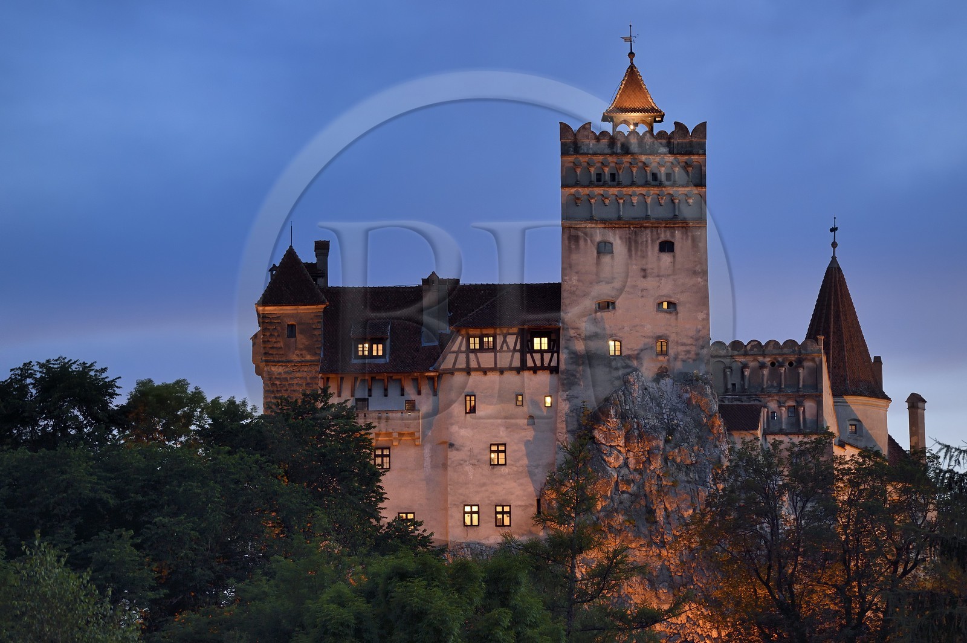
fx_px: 5233
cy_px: 322
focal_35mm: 195
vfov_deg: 7.0
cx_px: 484
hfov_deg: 10.6
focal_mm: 195
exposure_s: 1/13
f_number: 5
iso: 1600
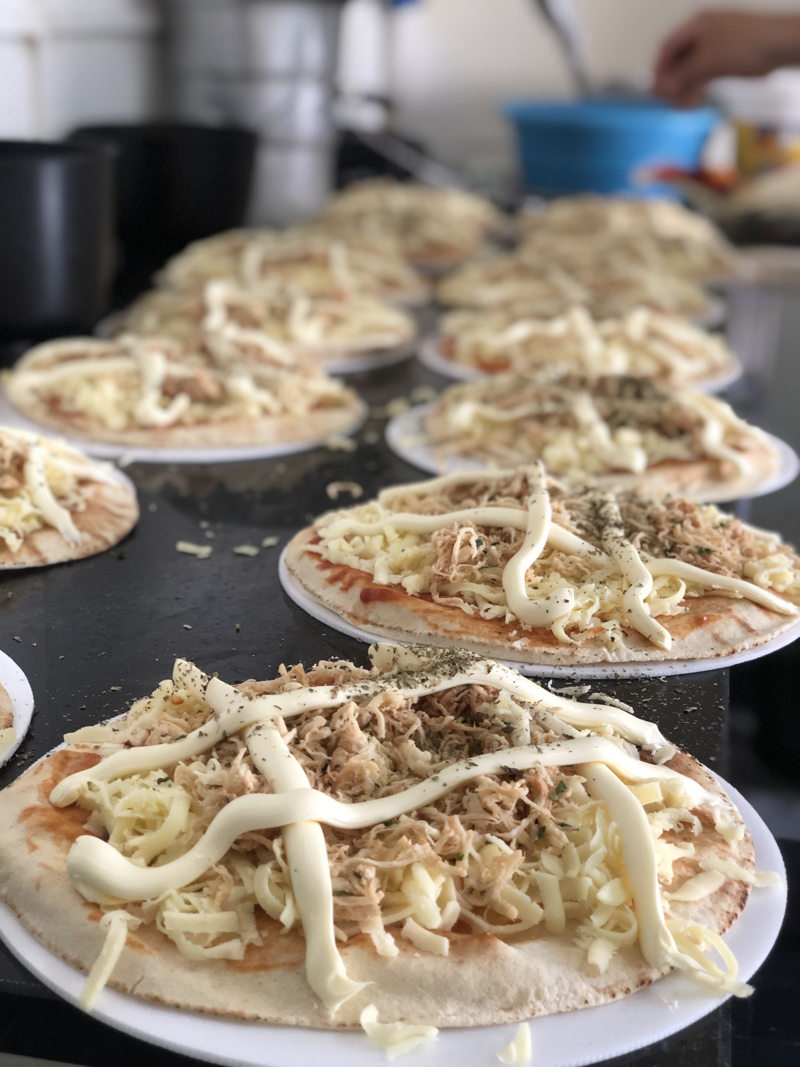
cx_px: 400
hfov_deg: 28.0
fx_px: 1602
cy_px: 534
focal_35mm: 52
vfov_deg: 36.8
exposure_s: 1/30
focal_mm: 6
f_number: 2.4
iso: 100
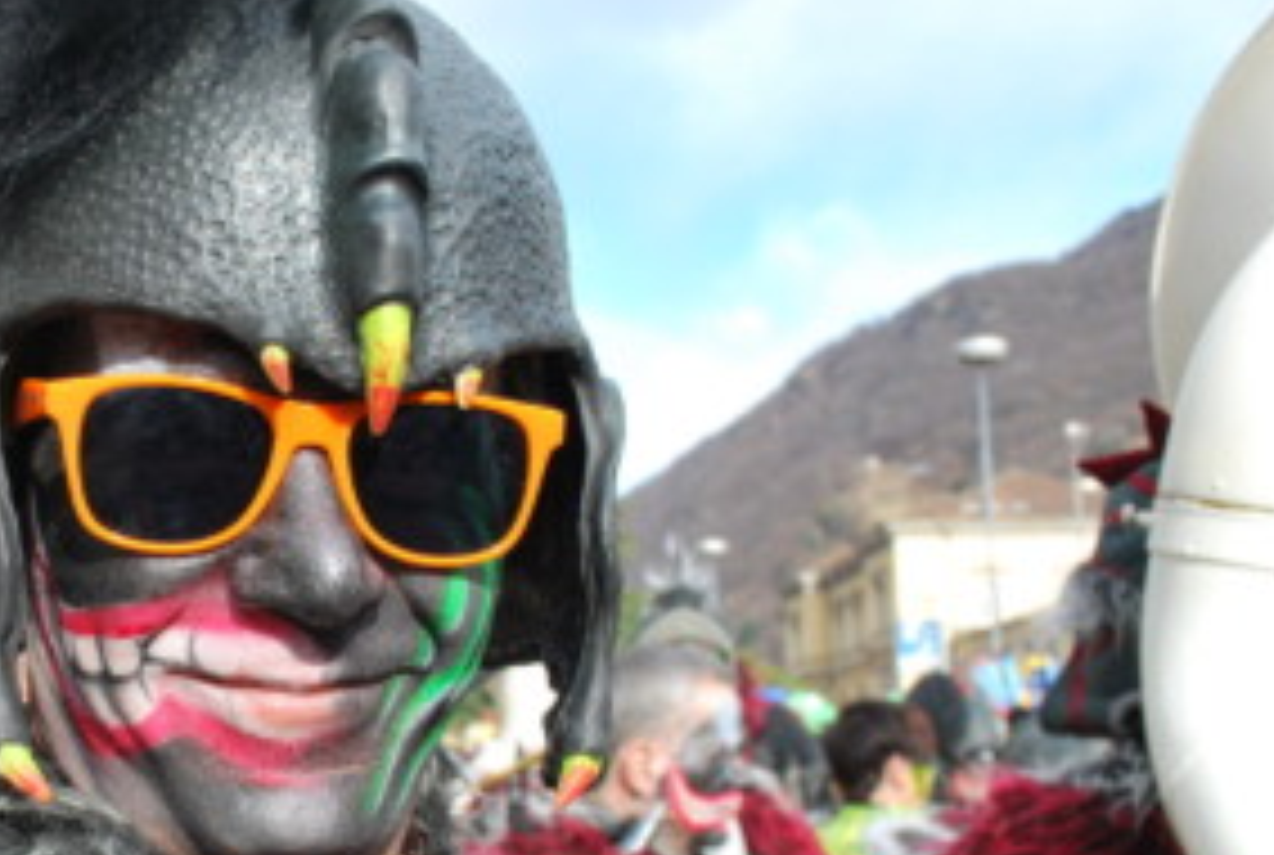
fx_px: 1880
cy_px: 628
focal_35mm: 53
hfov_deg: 35.9
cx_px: 212
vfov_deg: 25.4
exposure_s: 1/200
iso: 200
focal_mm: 20
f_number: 7.1
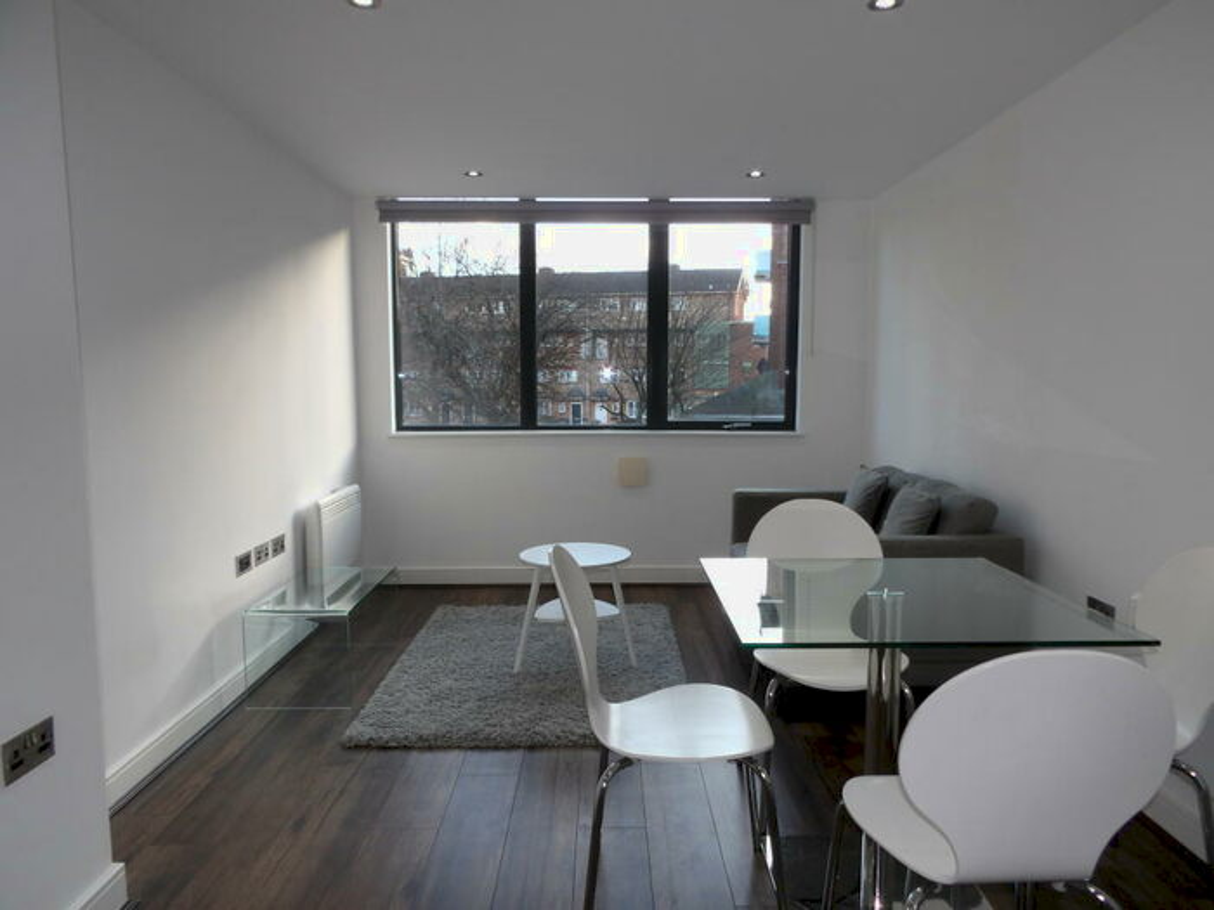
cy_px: 455
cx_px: 607
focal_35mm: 24
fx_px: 842
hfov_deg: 71.6
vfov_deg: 56.8
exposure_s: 1/30
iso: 103
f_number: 4.1
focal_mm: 4.3
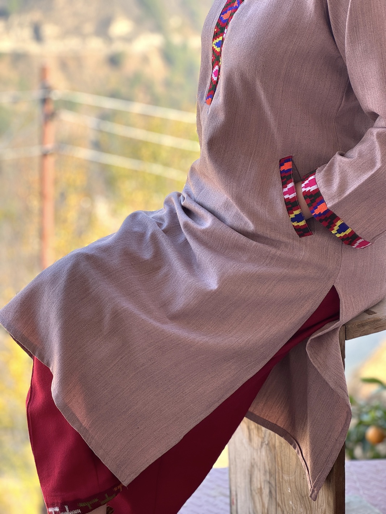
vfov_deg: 25.3
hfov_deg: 19.1
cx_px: 193
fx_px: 1144
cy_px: 257
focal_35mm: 77
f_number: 2.8
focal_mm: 9
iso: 32
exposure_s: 1/99
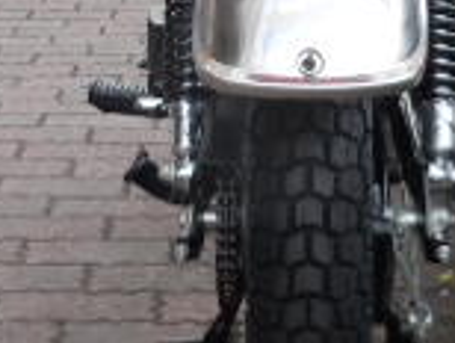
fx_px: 1527
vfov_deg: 12.6
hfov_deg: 16.9
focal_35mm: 116
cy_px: -9
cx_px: 216
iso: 100
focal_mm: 5
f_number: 3.7
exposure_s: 1/200
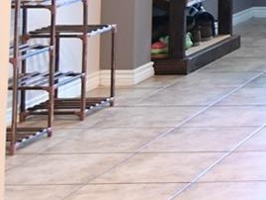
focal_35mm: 117
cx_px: 745
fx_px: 899
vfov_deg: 11.7
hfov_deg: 11.6
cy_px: -164
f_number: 2.8
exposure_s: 1/20
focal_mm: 16
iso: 640
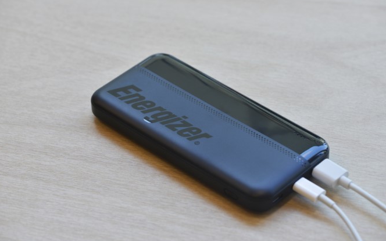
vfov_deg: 12.1
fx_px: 1136
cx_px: 194
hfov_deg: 19.3
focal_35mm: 108
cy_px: 115
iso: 400
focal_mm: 105
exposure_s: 1/125
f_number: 8
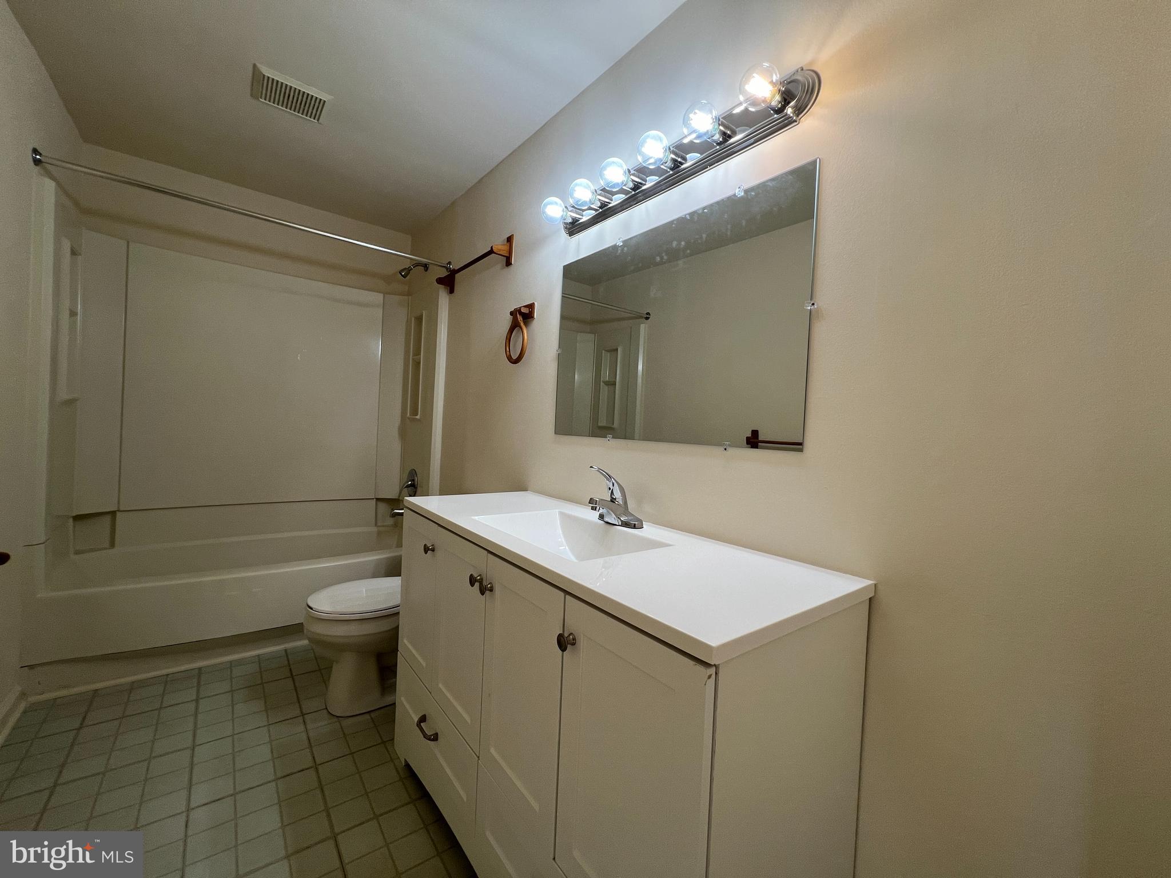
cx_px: 586
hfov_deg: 106.2
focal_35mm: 13
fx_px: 440
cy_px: 439
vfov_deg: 89.9
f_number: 1.8
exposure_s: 1/120
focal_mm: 1.57
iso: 80
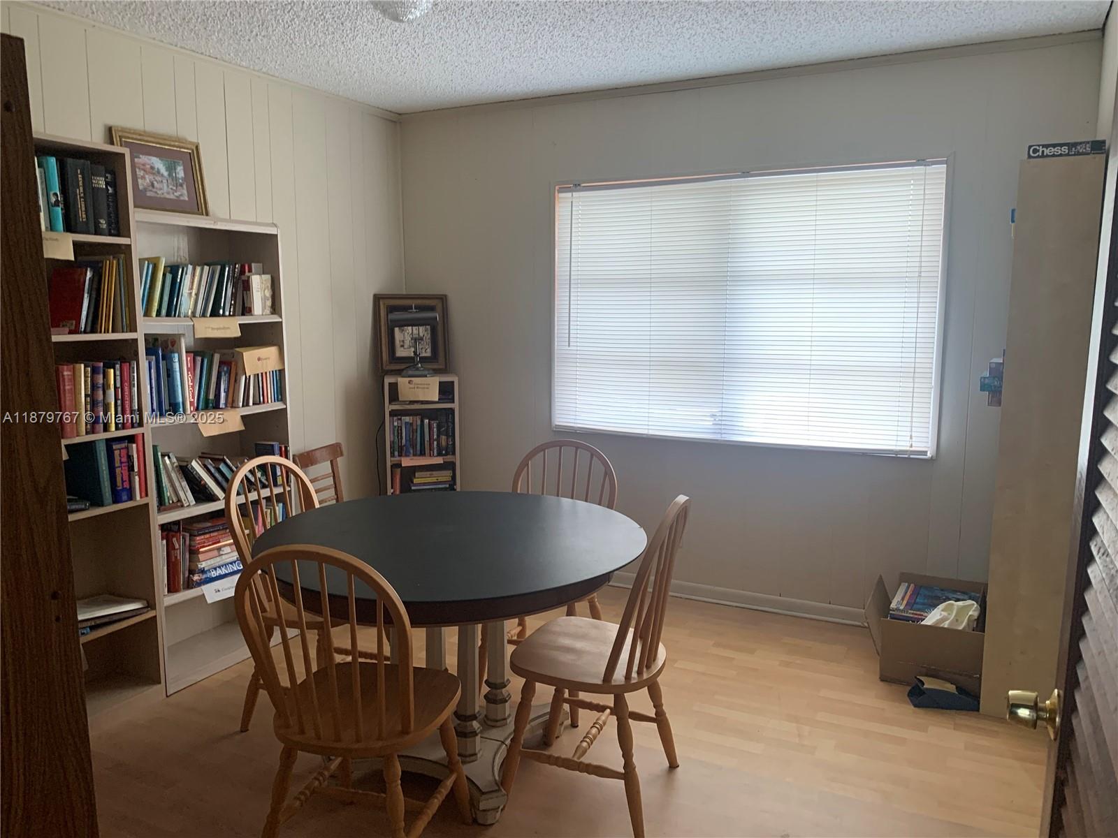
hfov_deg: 67.3
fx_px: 840
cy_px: 419
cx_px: 559
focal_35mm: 26
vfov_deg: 53.1
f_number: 1.8
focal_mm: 4.25
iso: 100
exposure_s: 1/62
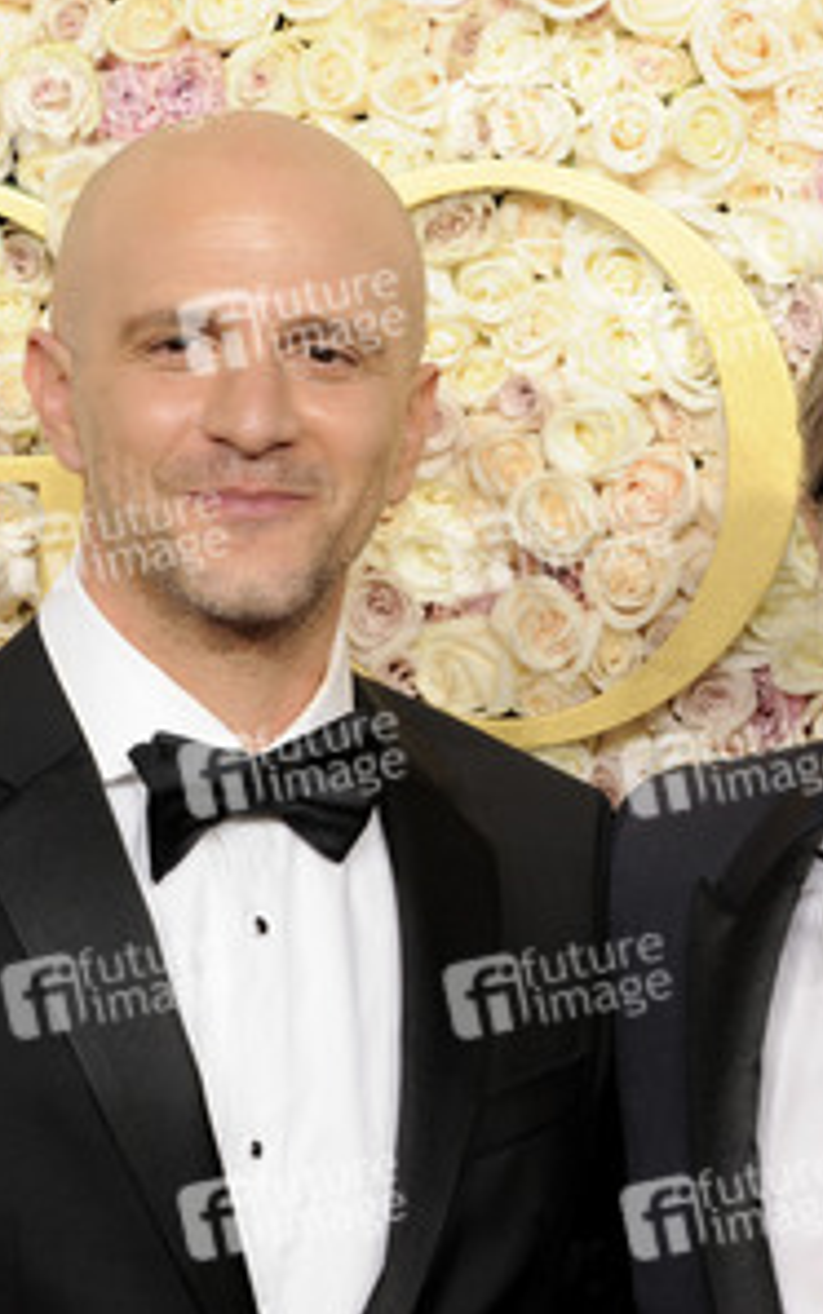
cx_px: 615
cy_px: 655
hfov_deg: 6.8
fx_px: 6916
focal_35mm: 193
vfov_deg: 10.9
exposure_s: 1/250
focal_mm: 125
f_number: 10
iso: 1000
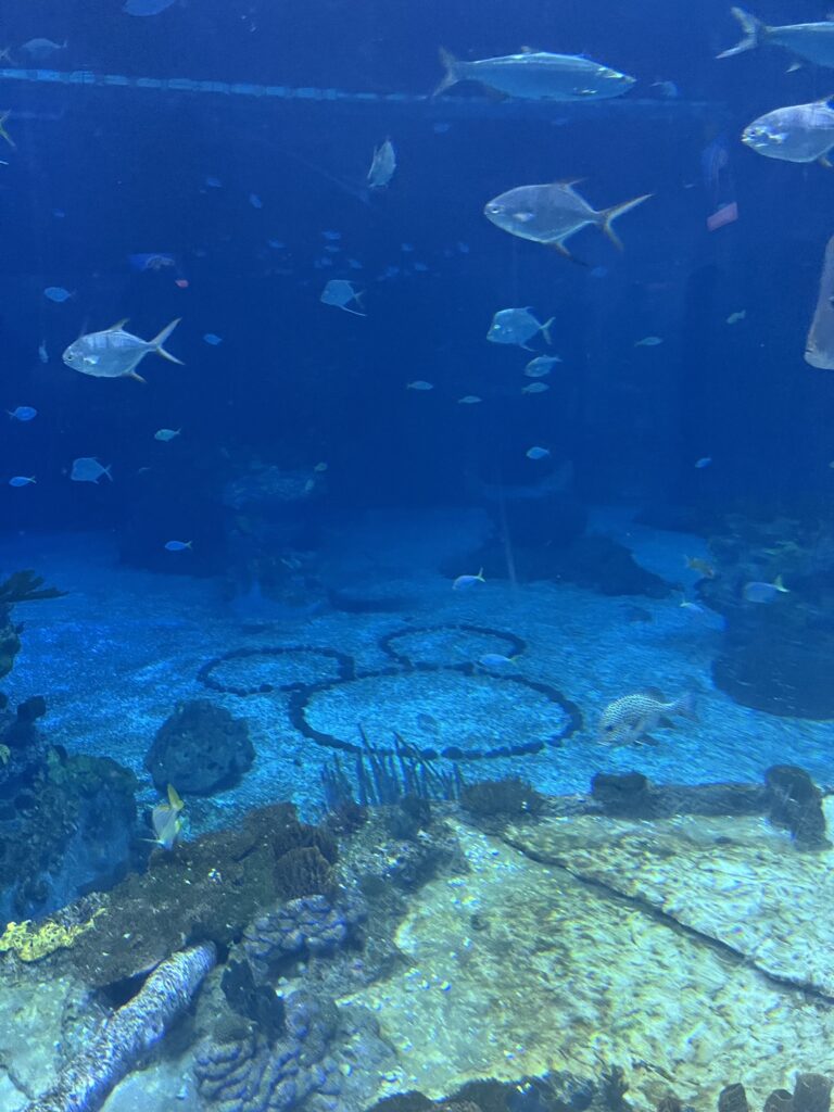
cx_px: 417
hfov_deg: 53.1
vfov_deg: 67.3
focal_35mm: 26
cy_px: 556
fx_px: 835
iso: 500
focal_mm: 5.1
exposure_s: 1/57
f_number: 1.6
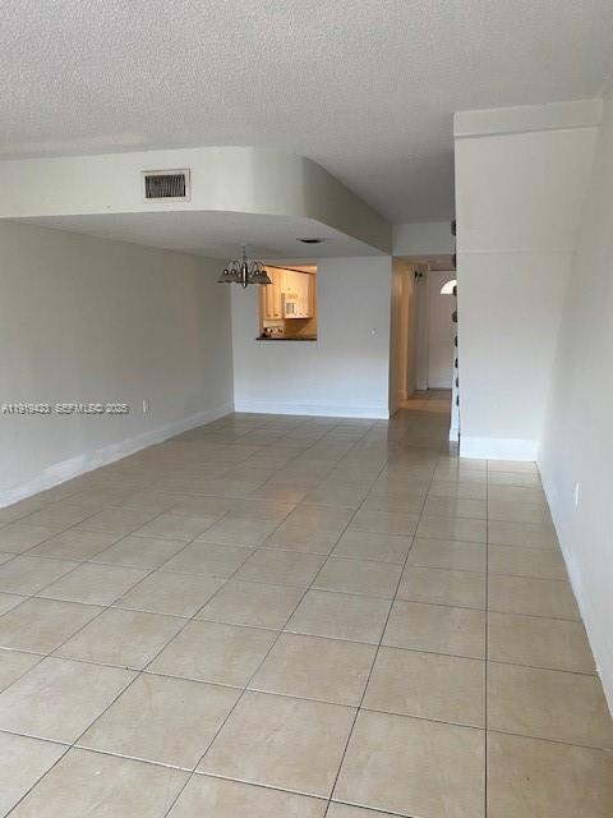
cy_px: 409
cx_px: 306
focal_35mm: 26
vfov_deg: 67.3
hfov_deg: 53.1
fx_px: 614
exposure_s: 1/80
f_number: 1.8
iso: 125
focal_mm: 4.25
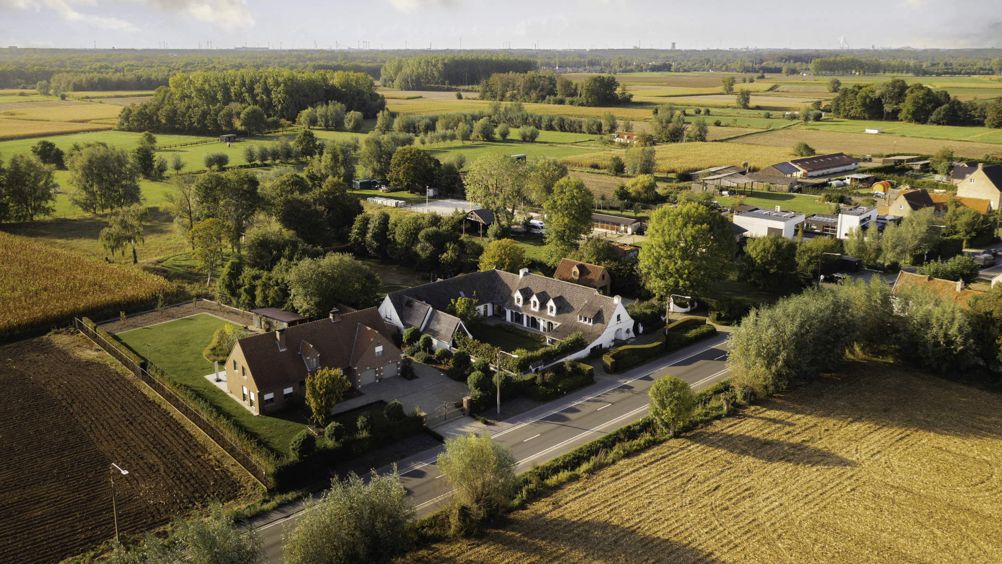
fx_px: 797
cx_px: 509
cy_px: 238
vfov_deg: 38.8
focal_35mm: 30
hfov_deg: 64.3
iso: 100
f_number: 2.8
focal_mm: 10.26
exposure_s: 1/50
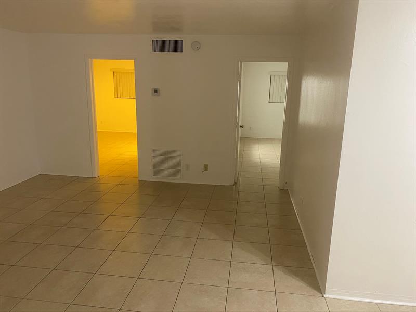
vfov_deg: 53.1
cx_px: 208
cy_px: 156
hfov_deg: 67.3
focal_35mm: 26
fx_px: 312
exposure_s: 1/60
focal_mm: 4.25
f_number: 1.8
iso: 250
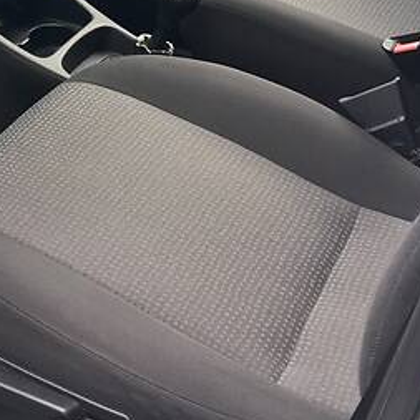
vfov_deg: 20.7
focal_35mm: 81
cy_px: -5
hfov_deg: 20.8
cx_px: 17
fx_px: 1112
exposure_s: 1/100
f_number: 2.2
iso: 40
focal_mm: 4.2
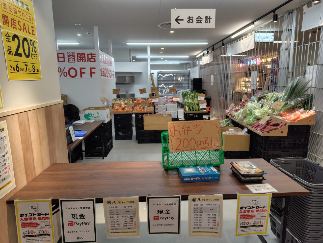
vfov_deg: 58.9
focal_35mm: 23
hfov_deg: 73.9
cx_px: 162
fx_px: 215
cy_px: 122
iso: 110
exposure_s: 1/100
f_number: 1.9
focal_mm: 5.6
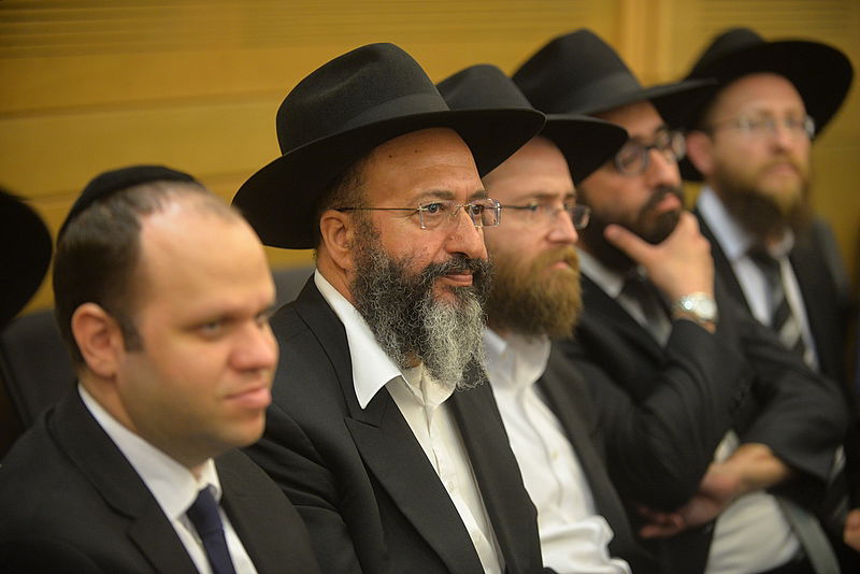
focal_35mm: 116
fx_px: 2772
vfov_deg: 11.8
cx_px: 430
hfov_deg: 17.6
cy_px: 287
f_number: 2.8
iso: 2000
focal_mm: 116
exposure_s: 1/160
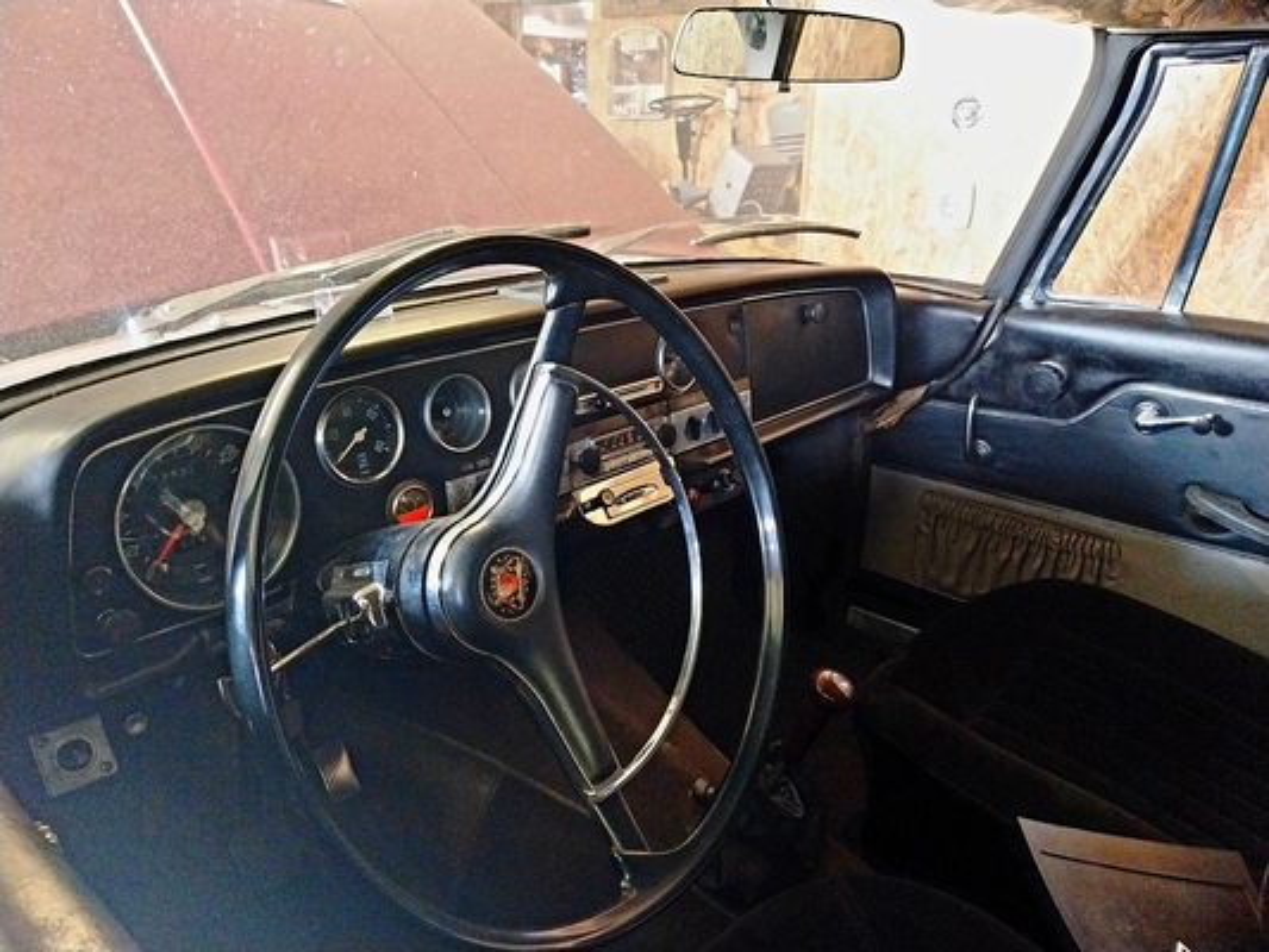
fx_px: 953
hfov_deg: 67.3
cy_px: 476
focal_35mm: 26
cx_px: 634
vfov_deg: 53.1
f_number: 1.8
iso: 640
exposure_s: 1/25
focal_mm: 4
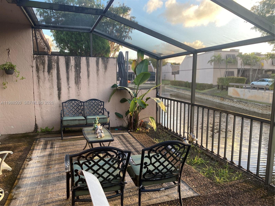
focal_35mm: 26
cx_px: 138
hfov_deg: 67.3
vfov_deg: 53.1
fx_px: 207
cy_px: 103
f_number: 1.8
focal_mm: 4.25
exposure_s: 1/121
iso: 50
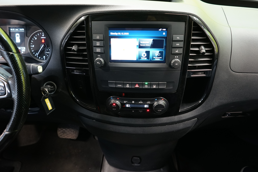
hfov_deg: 63.7
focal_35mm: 29
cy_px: 86
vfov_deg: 45.0
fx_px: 208
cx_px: 129
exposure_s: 1/13
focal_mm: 29
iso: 1250
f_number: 4.5
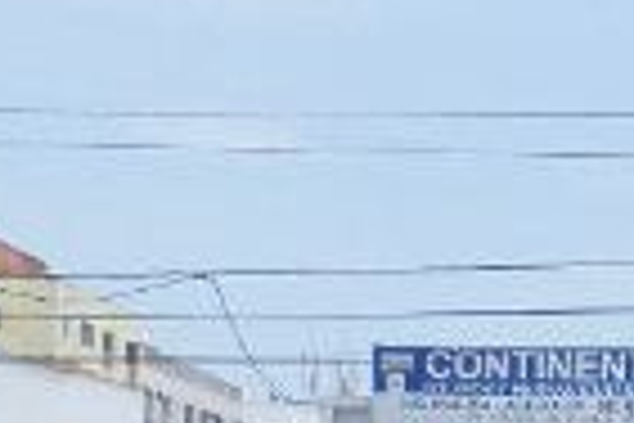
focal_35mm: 118
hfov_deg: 15.9
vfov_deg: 11.1
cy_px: 648
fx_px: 2078
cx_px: 944
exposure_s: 1/2000
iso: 80
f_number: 2.5
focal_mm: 4.5
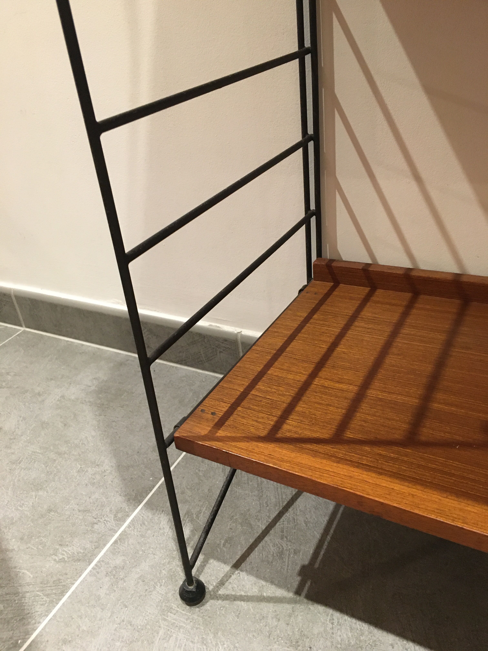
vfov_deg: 61.7
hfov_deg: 48.2
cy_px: 326
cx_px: 244
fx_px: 545
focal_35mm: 29
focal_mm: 4.15
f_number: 2.2
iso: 200
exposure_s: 1/25
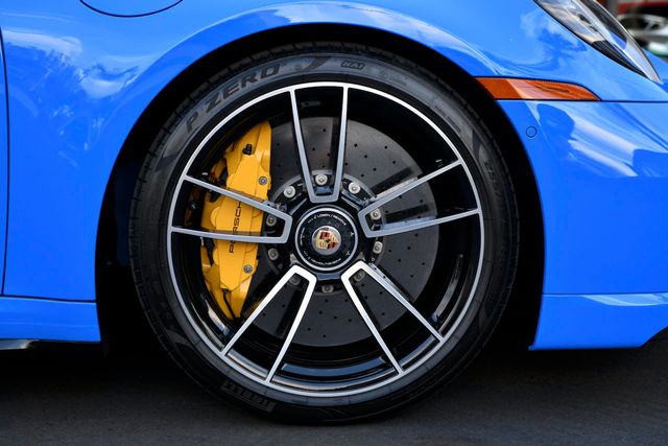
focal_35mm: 70
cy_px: 223
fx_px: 1299
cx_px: 334
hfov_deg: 28.8
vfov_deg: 19.5
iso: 400
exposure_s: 1/160
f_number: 6.3
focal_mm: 70
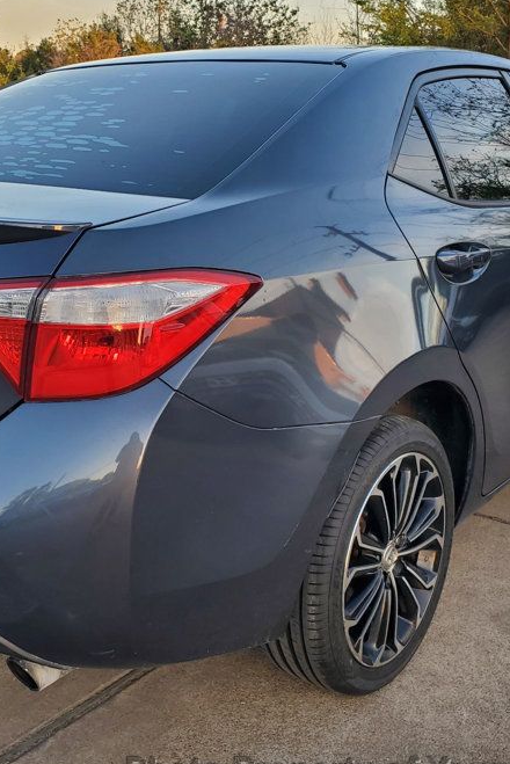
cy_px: 365
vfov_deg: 46.4
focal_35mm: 42
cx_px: 196
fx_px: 891
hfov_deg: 31.8
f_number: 2.4
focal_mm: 4.3
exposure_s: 1/100
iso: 50
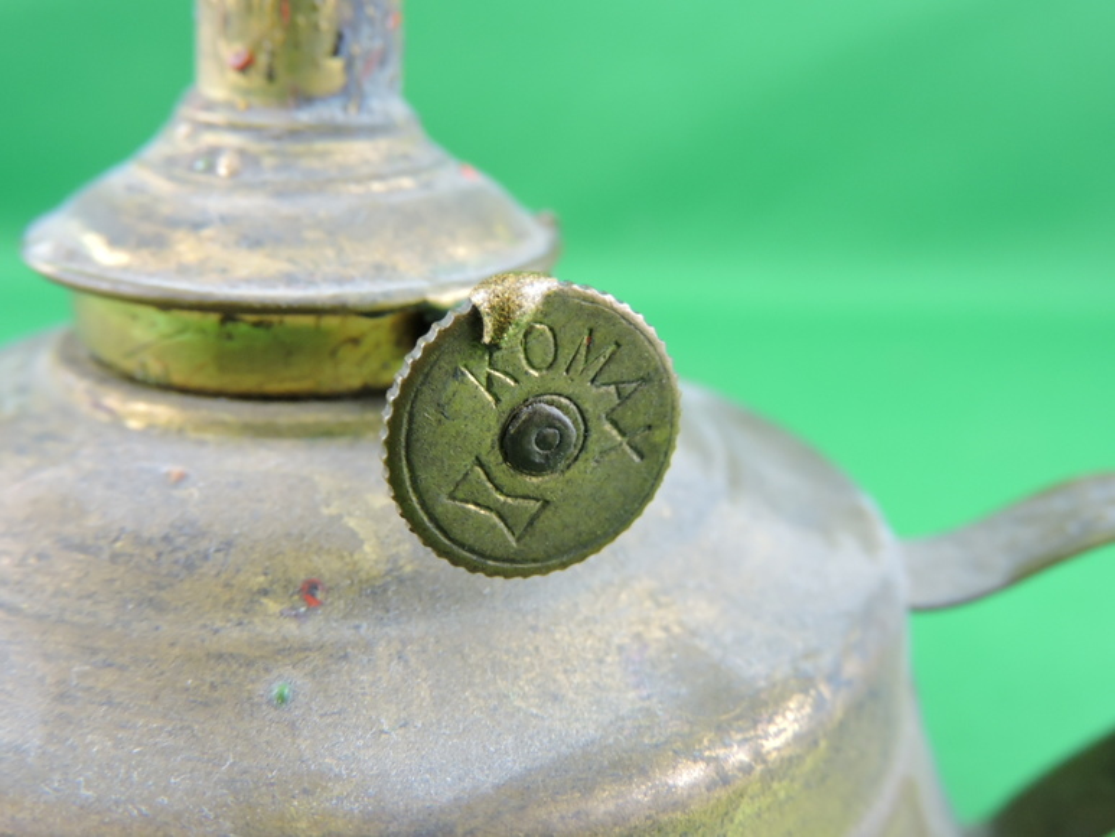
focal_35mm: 40
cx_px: 558
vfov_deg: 36.0
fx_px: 1289
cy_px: 418
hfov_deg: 46.8
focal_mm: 7.2
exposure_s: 1/80
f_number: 3.8
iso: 800
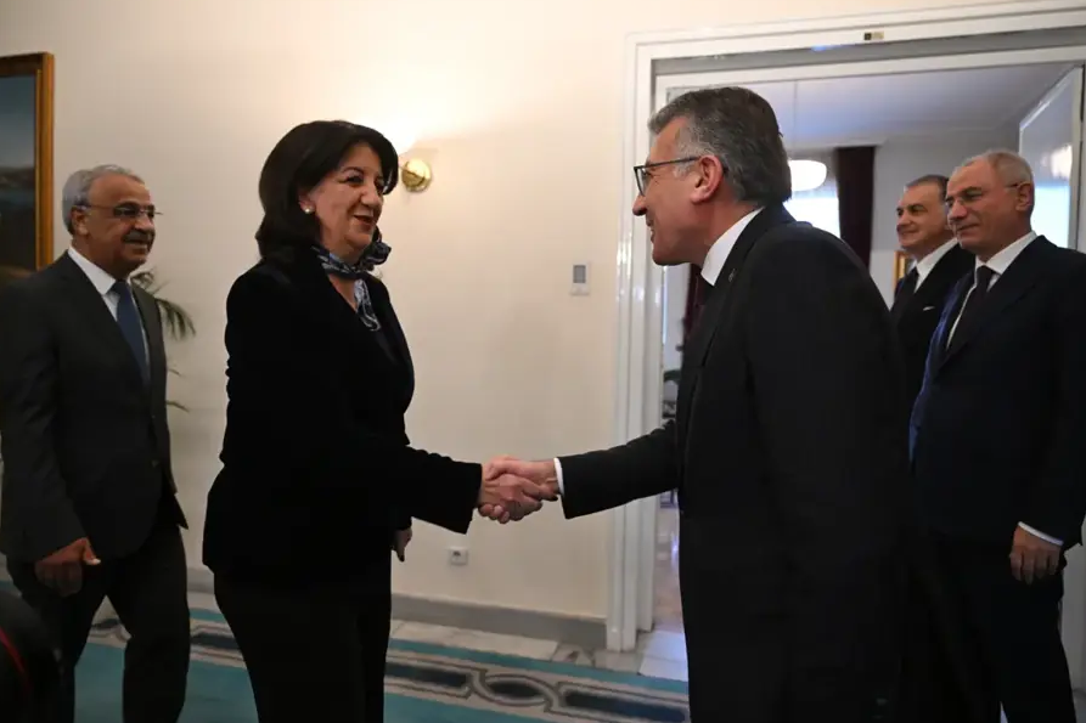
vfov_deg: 51.3
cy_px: 358
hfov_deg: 71.5
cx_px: 525
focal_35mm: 25
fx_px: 754
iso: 2000
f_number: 3.2
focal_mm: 24
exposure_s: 1/320
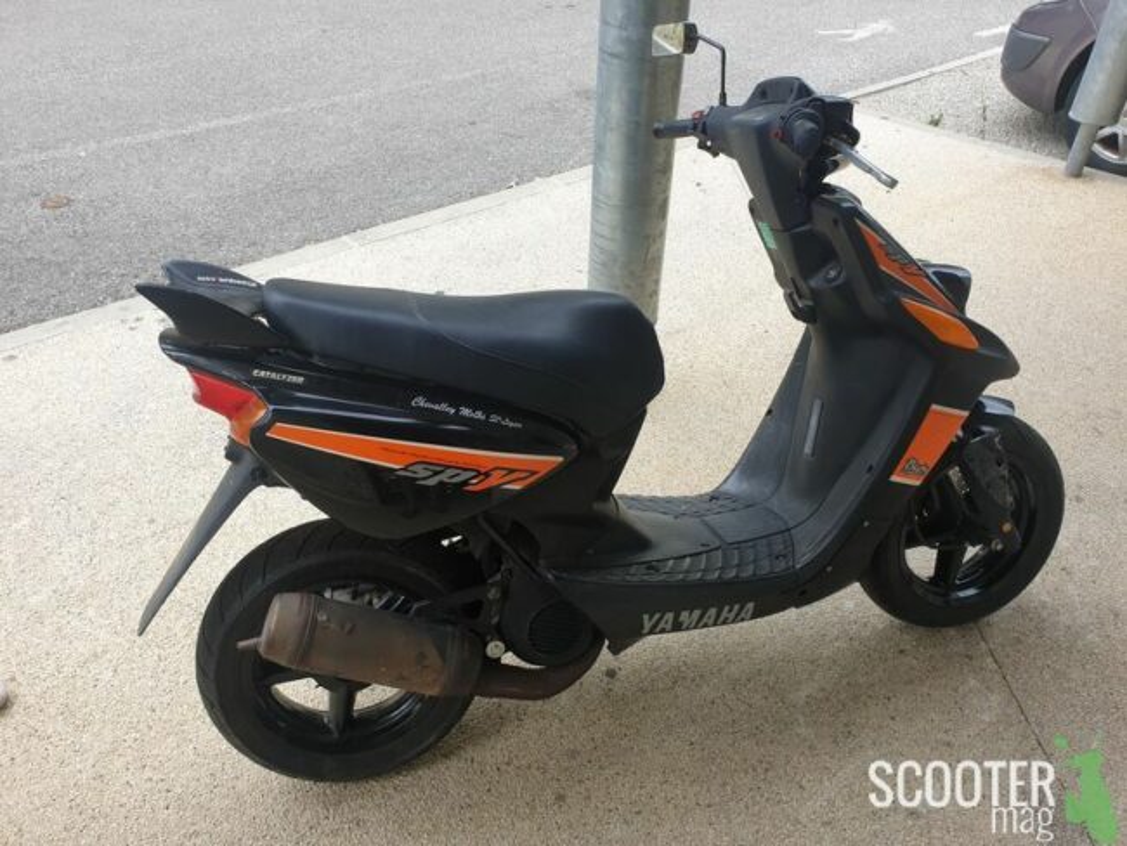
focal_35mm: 26
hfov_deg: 67.3
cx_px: 564
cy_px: 423
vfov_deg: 53.1
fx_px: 847
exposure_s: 1/207
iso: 50
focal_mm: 4.3
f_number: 2.4
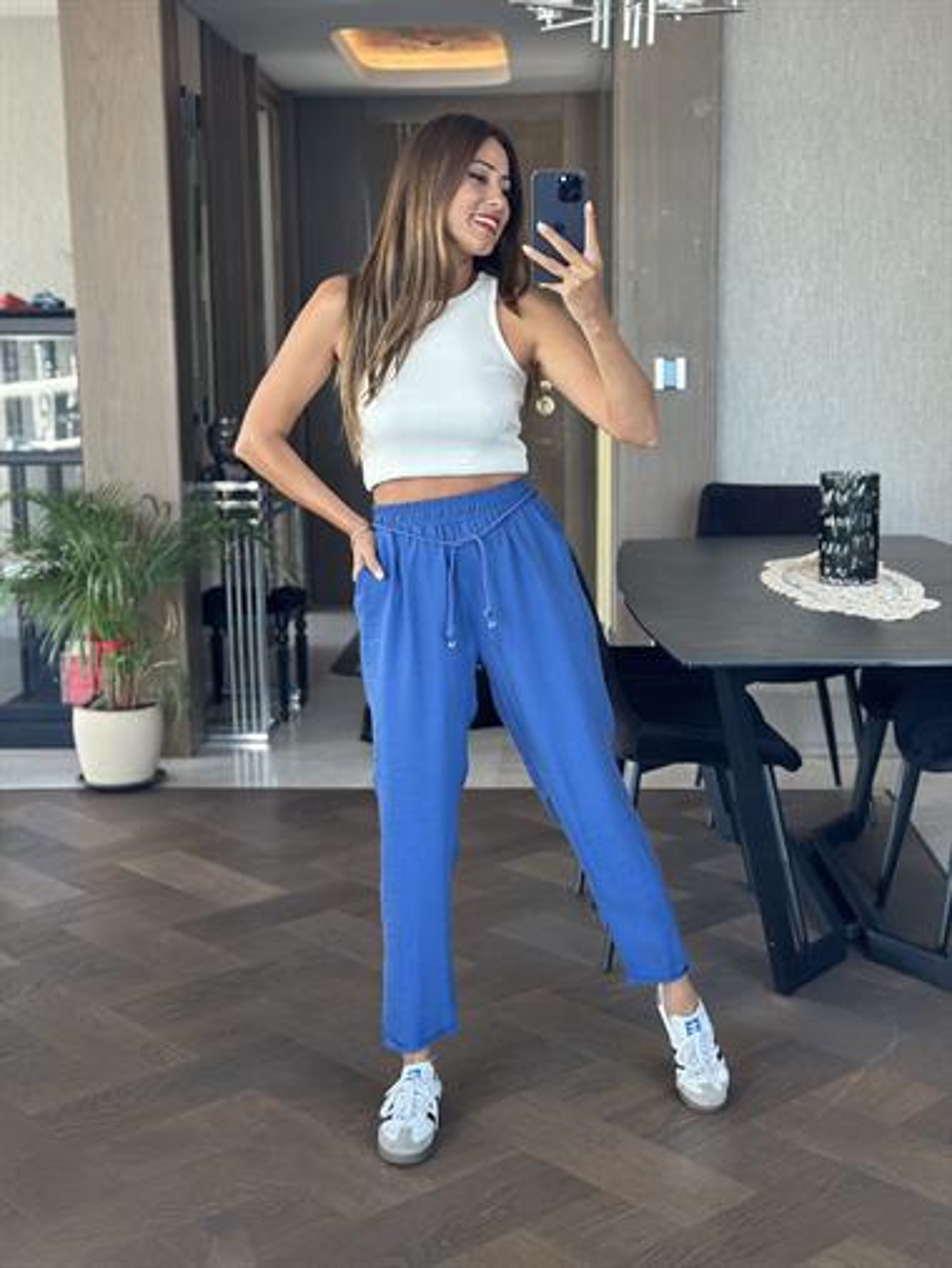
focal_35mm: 48
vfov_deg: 39.6
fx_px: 1759
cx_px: 476
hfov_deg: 30.3
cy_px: 634
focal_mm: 6.86
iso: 125
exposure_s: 1/72
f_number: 1.78
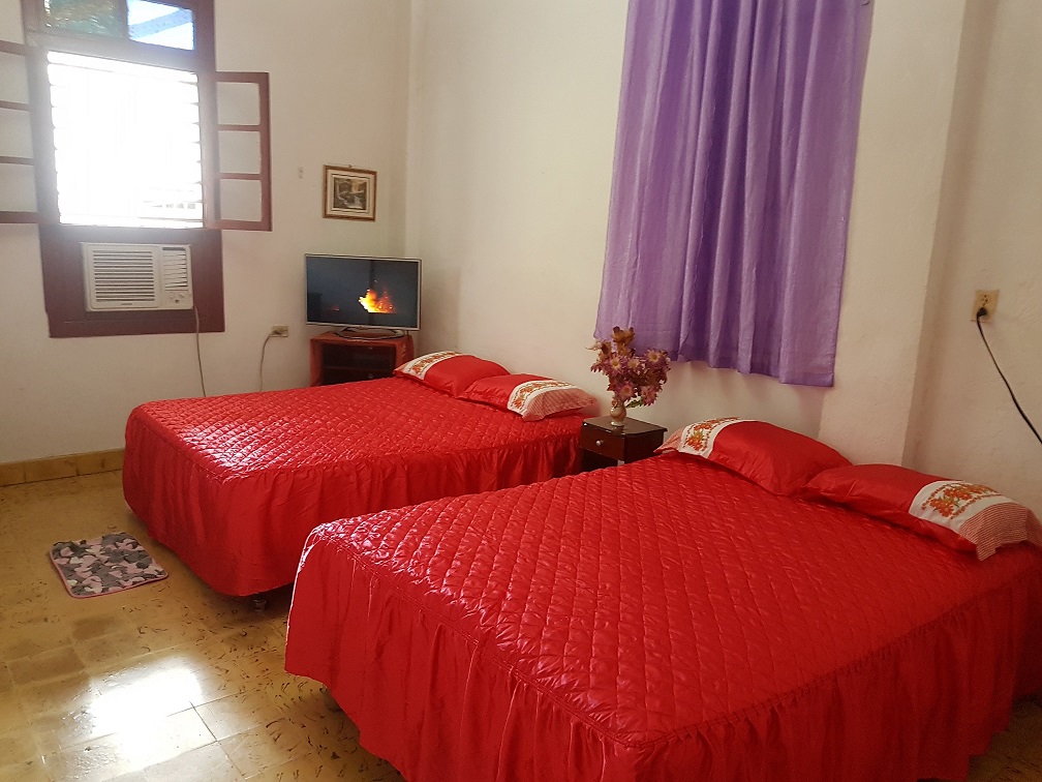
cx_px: 521
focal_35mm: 26
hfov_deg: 67.3
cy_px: 391
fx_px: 783
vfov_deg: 53.1
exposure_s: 1/24
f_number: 1.7
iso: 200
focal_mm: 4.2
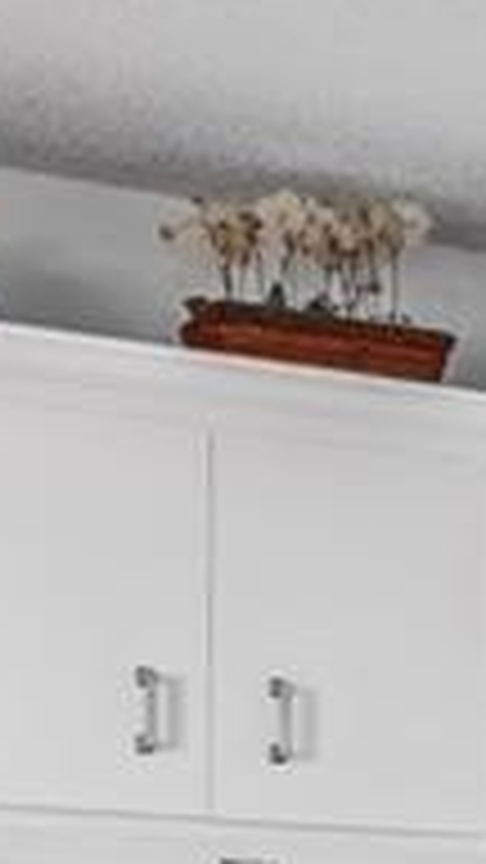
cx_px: 1089
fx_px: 3001
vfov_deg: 15.7
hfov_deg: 8.6
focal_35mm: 131
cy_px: 1084
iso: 250
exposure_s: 1/1.25
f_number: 9
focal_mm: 10
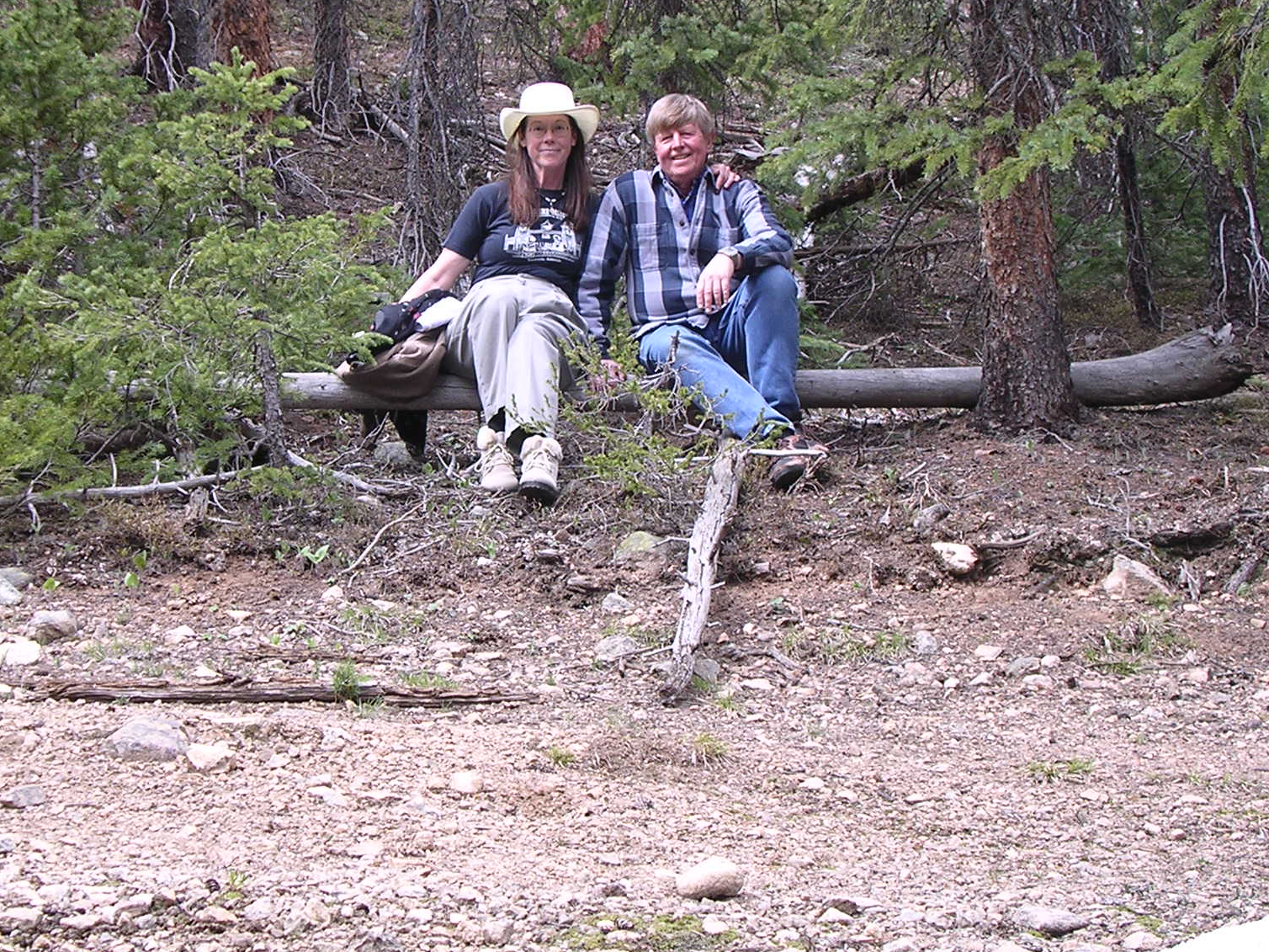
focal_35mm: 72
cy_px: 389
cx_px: 486
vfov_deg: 20.4
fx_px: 2639
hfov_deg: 27.0
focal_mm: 8
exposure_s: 1/85
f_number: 3.2
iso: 100
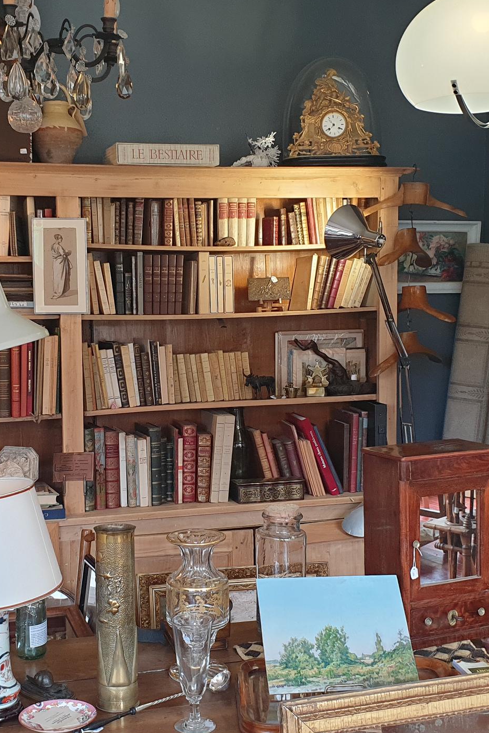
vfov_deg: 51.9
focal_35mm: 37
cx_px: 186
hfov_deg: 35.7
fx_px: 754
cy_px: 362
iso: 125
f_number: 2.4
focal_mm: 4.3
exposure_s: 1/50
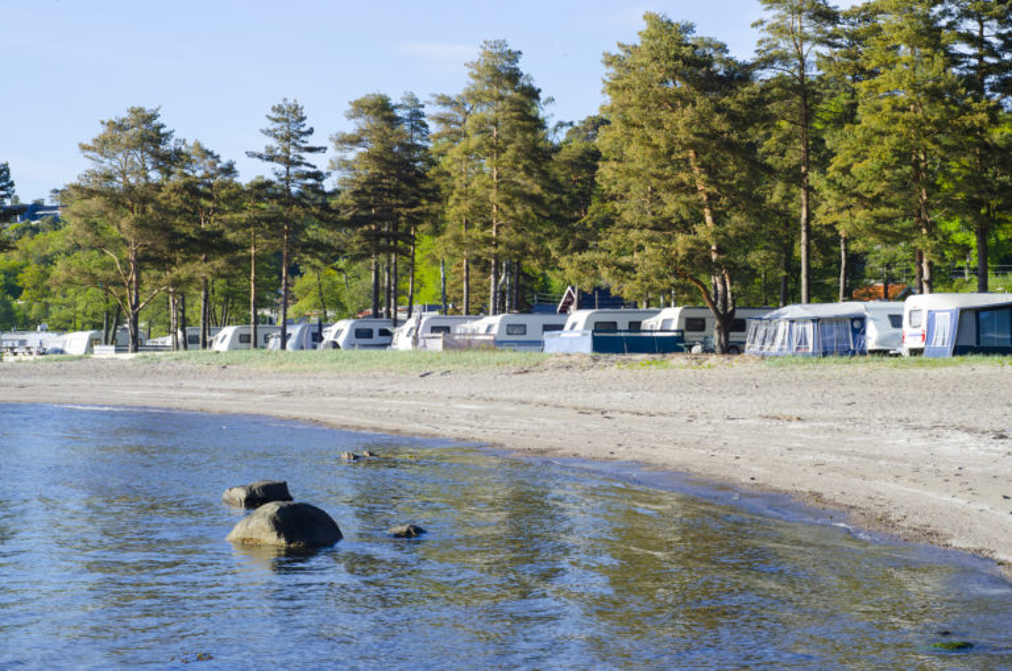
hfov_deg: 27.0
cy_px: 336
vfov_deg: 18.1
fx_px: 2104
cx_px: 506
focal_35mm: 75
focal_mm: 50
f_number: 8
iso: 160
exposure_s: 1/250
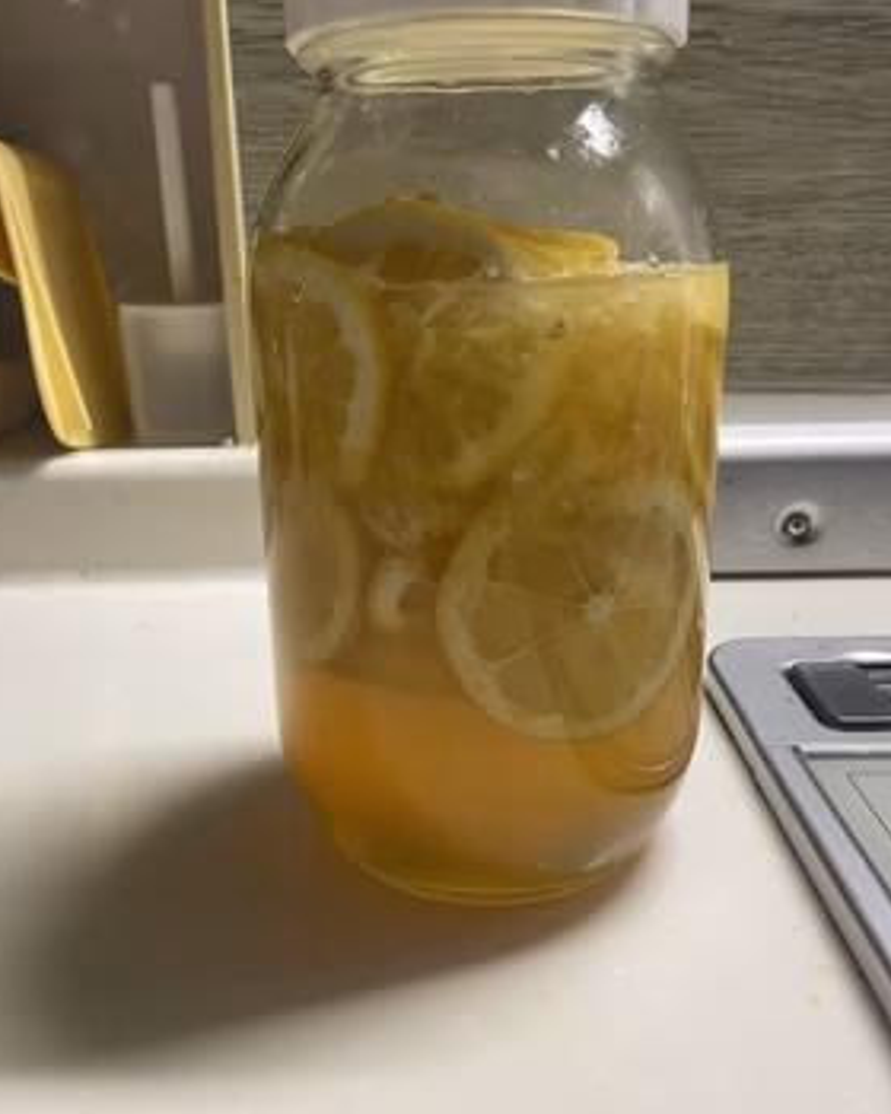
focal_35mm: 29
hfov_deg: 50.0
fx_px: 956
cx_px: 455
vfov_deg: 60.4
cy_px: 532
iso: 100
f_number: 1.6
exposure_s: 1/50
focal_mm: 4.2
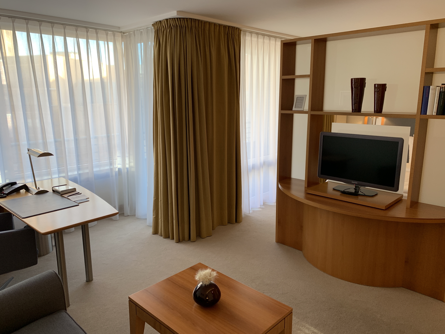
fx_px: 334
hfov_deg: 67.3
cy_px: 167
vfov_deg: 53.1
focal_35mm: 26
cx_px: 222
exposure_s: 1/100
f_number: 1.8
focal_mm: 4.25
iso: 80
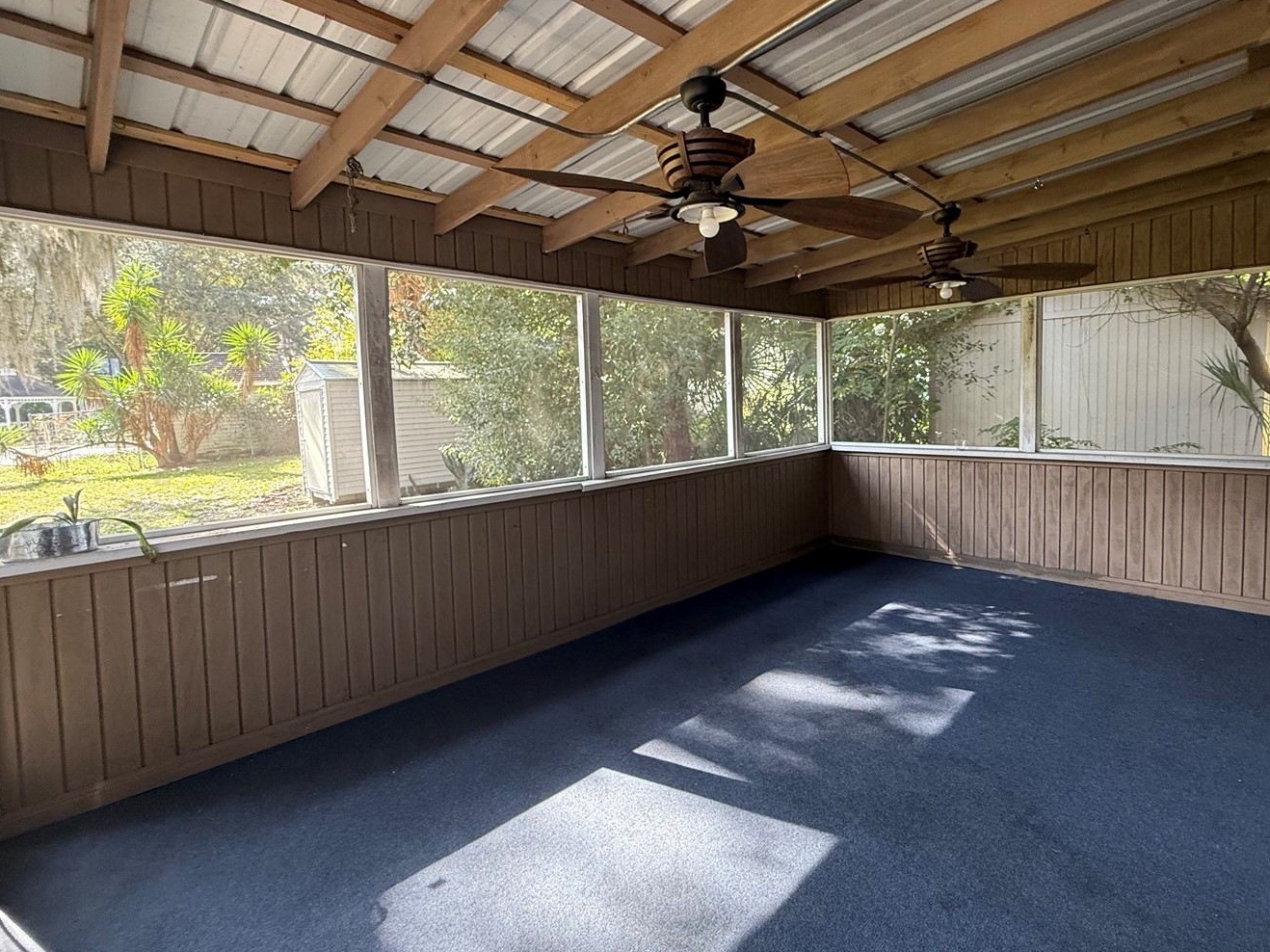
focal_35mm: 17
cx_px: 705
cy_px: 435
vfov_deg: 74.6
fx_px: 624
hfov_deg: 90.7
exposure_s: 1/99
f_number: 2.2
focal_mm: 2.22
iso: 320
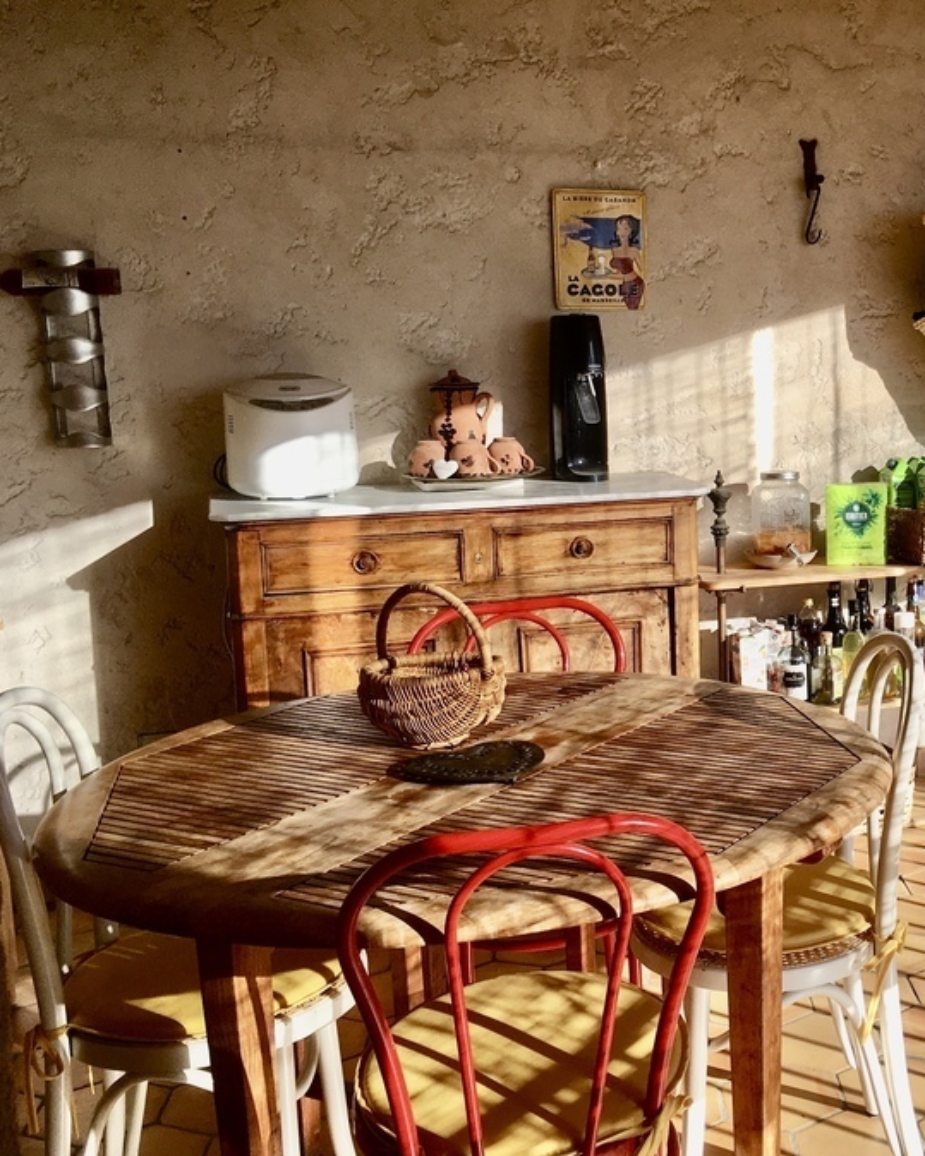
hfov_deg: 33.0
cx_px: 844
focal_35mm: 43
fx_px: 1472
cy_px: 549
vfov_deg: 42.9
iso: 25
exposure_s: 1/561
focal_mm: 4.15
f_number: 2.2
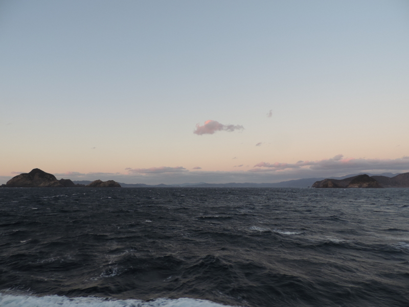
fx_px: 284
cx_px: 204
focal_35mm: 24
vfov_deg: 56.8
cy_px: 154
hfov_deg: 71.6
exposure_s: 1/60
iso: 80
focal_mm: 4.3
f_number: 3
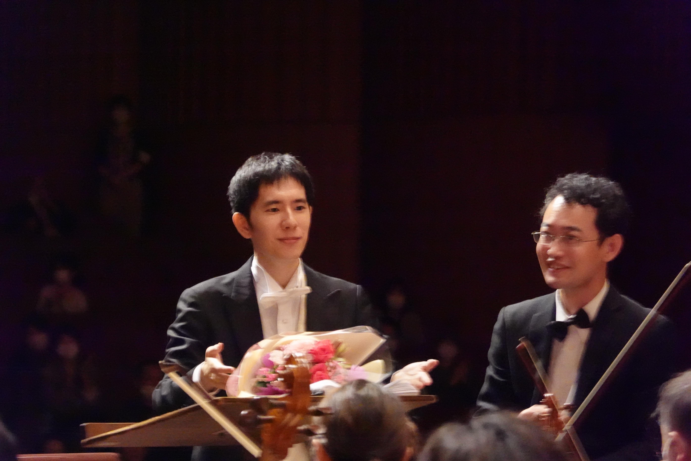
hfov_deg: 10.4
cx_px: 346
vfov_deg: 6.9
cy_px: 230
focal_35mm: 198
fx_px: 3800
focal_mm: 71.52
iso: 6400
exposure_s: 1/80
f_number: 4.5
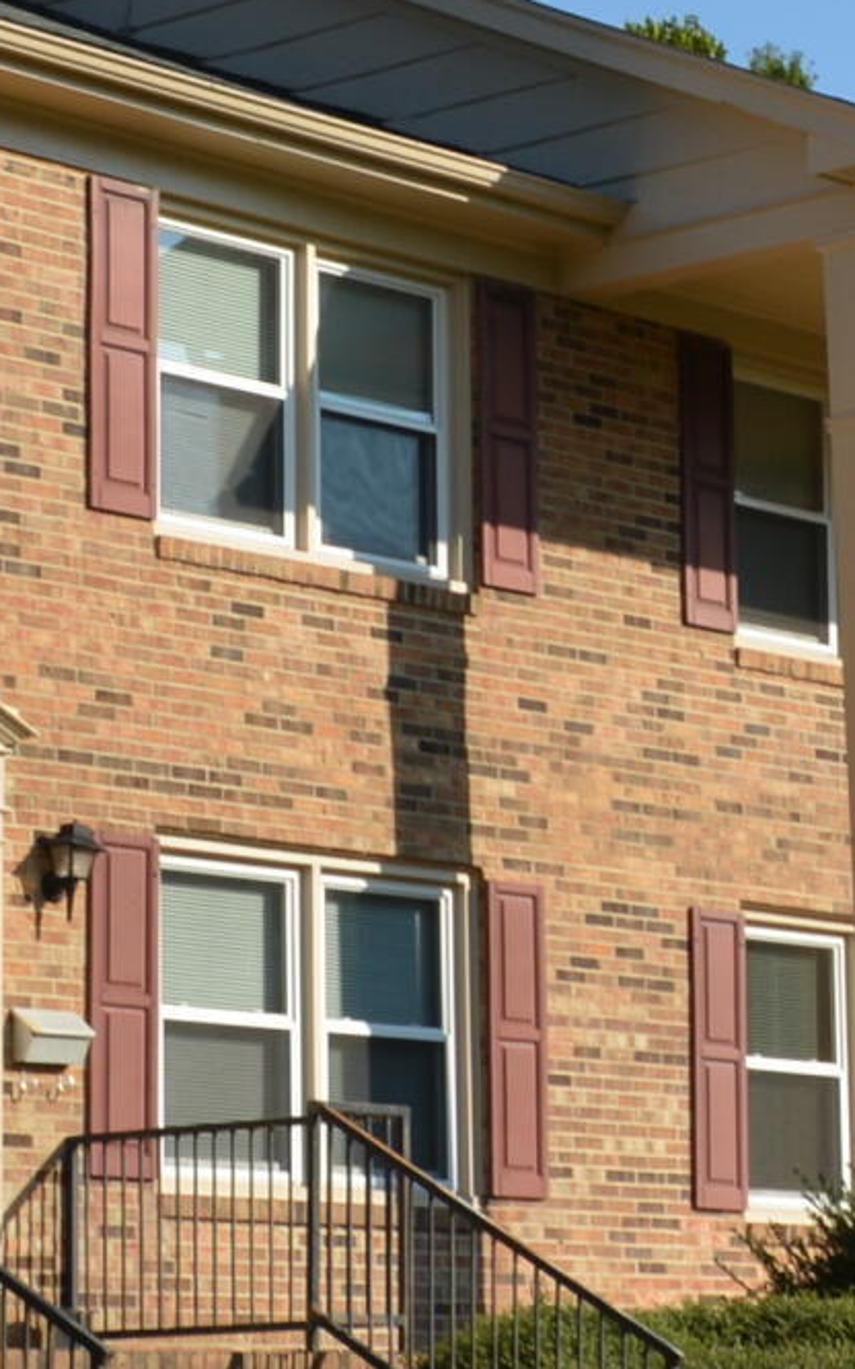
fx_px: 4625
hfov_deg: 10.4
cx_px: 1021
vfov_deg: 16.8
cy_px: 764
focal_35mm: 124
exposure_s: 1/200
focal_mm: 18
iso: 100
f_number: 8
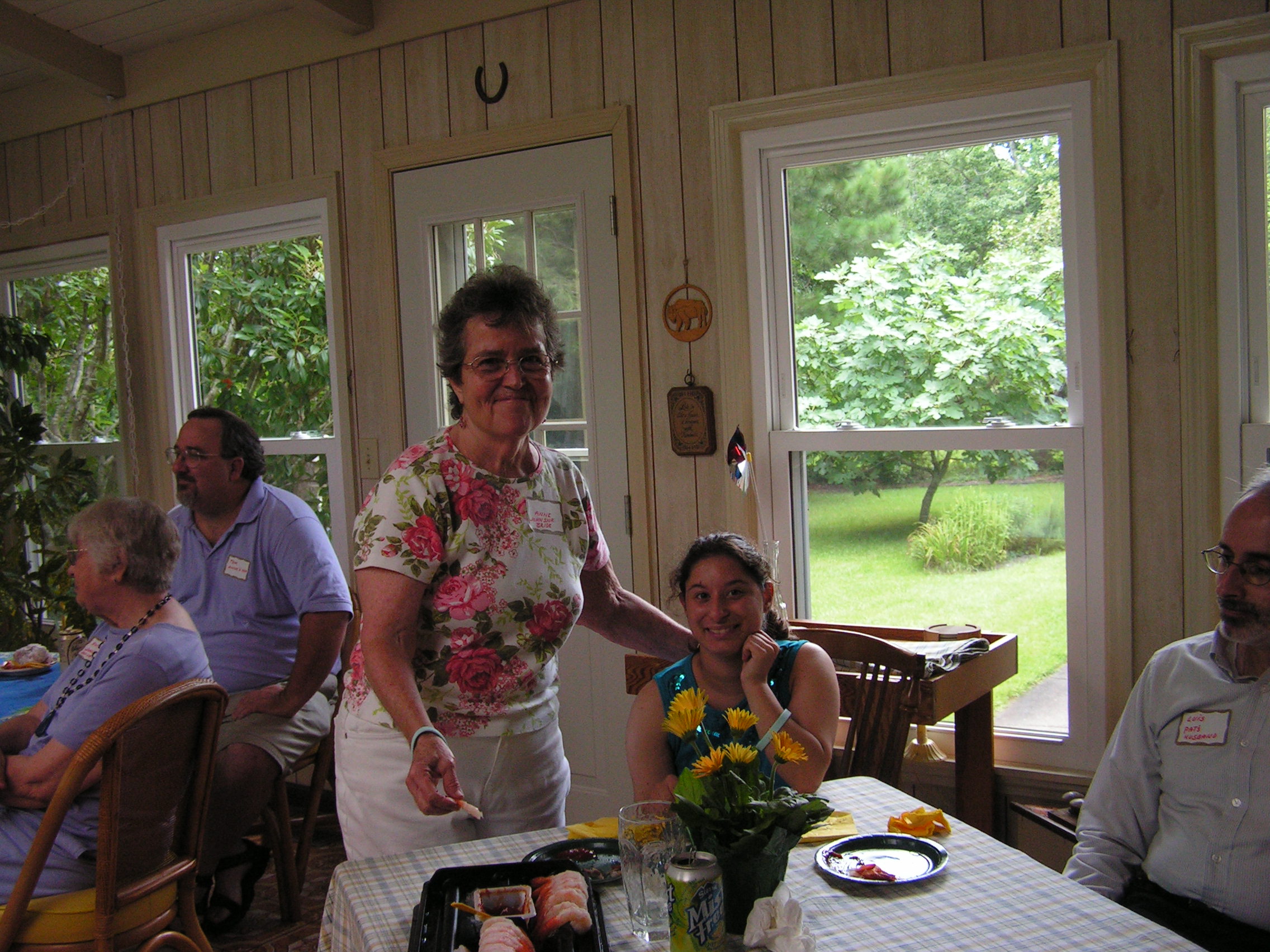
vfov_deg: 37.7
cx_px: 635
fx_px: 1394
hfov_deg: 49.0
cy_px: 476
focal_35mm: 38
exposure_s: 1/50
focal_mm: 6.3
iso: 100
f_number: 2.8
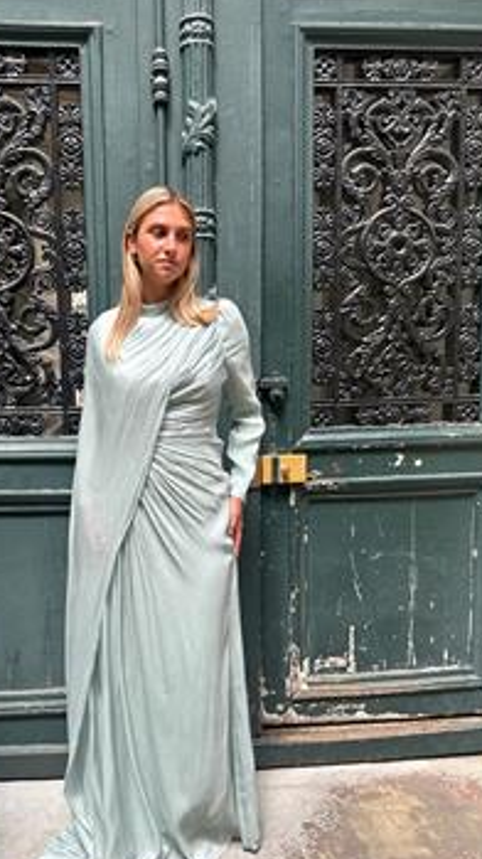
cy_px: 477
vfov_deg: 64.1
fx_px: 682
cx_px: 177
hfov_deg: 38.6
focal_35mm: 30
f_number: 1.78
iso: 80
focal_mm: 6.86
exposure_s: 1/642
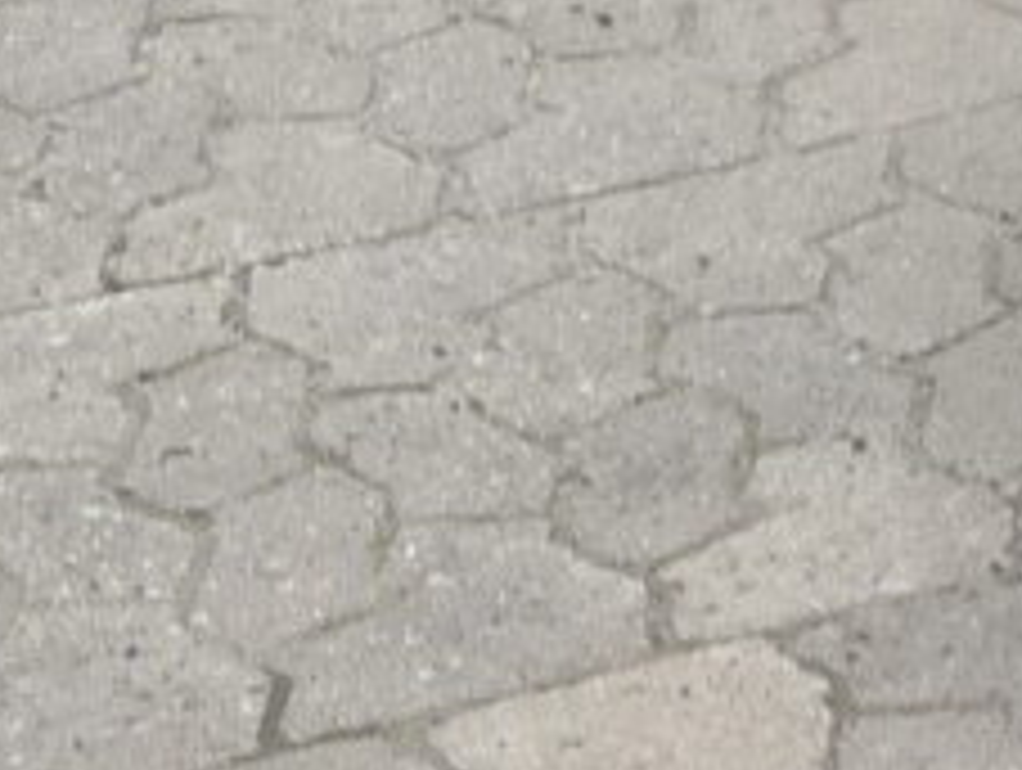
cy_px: -1270
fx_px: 5825
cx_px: 2562
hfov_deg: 8.9
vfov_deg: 7.0
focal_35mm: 197
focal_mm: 4.7
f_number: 3.3
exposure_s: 1/200
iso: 100
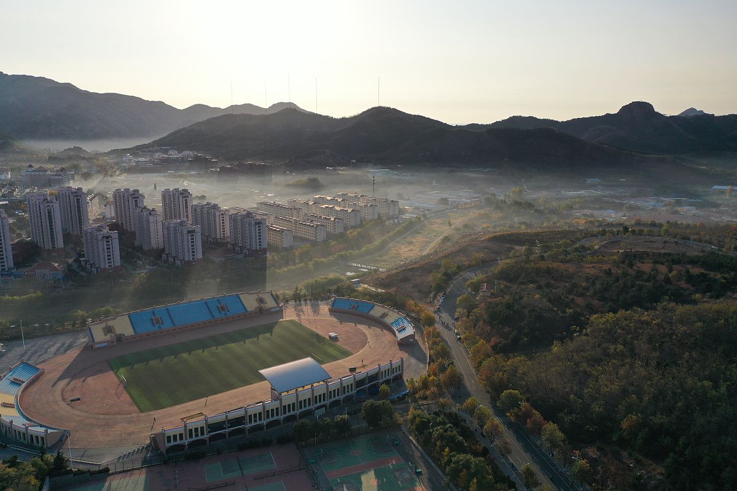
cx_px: 368
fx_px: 573
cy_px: 246
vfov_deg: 46.4
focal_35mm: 28
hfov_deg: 65.5
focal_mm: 10.26
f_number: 2.8
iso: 100
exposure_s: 1/3200
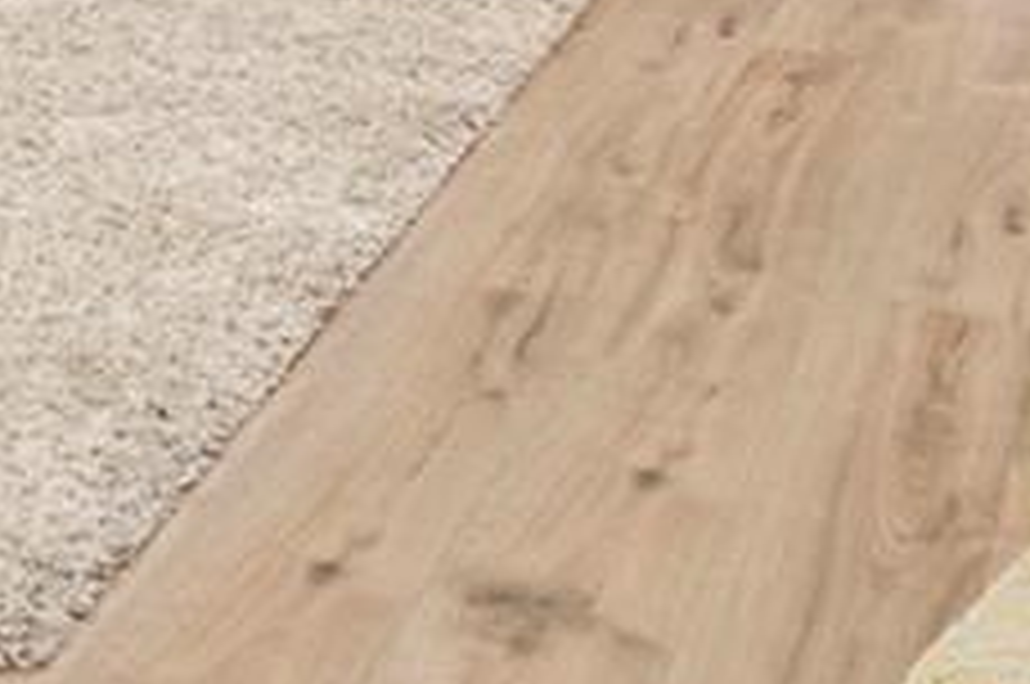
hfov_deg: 17.9
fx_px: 2800
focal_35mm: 98
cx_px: -657
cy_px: -756
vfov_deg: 12.1
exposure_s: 1/1.67
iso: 320
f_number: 8
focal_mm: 14
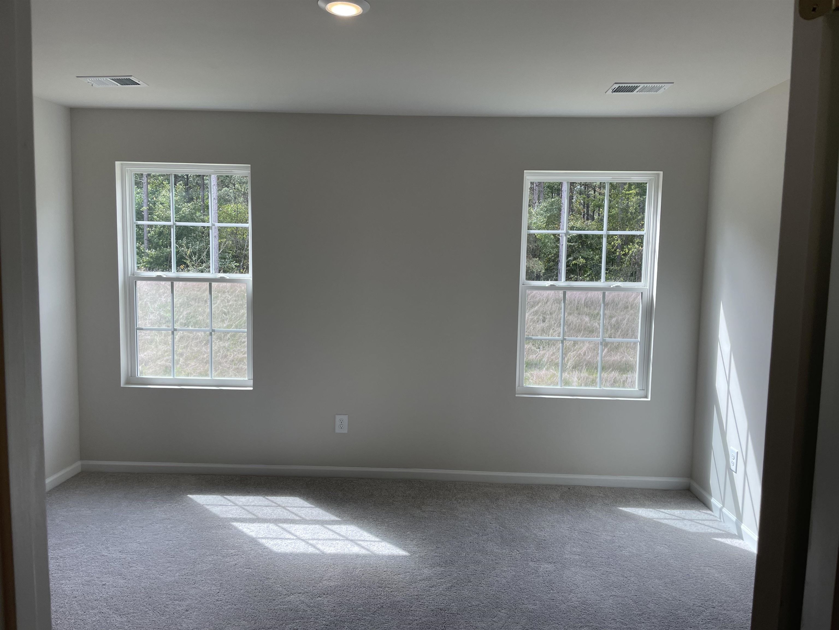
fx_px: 630
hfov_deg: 67.3
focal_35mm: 26
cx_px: 420
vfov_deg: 53.1
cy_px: 315
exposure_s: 1/359
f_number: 1.6
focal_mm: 4.2
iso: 32
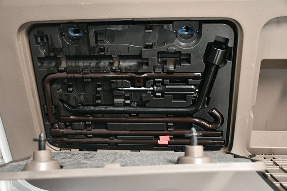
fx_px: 319
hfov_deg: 48.5
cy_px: 96
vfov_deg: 33.4
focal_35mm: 40
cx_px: 144
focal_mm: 27
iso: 6400
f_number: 4
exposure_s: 1/60
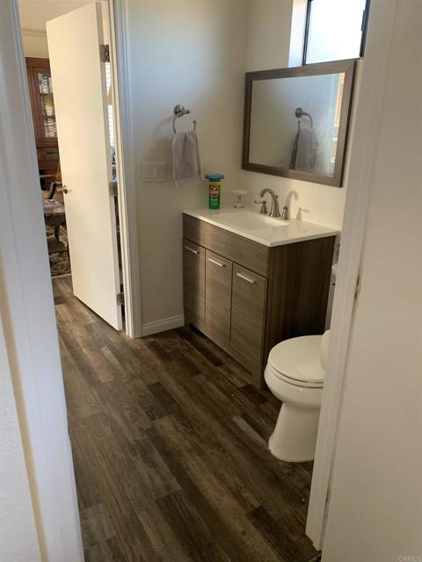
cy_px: 281
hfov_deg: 53.1
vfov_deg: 67.3
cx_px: 211
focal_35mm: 26
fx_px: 423
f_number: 1.8
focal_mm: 4.25
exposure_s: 1/60
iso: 125
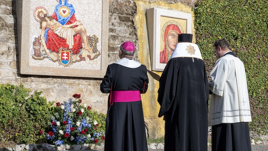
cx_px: 152
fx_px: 313
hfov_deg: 46.3
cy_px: 84
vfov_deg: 27.1
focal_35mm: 44
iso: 3200
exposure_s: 1/160
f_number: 5
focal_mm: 32
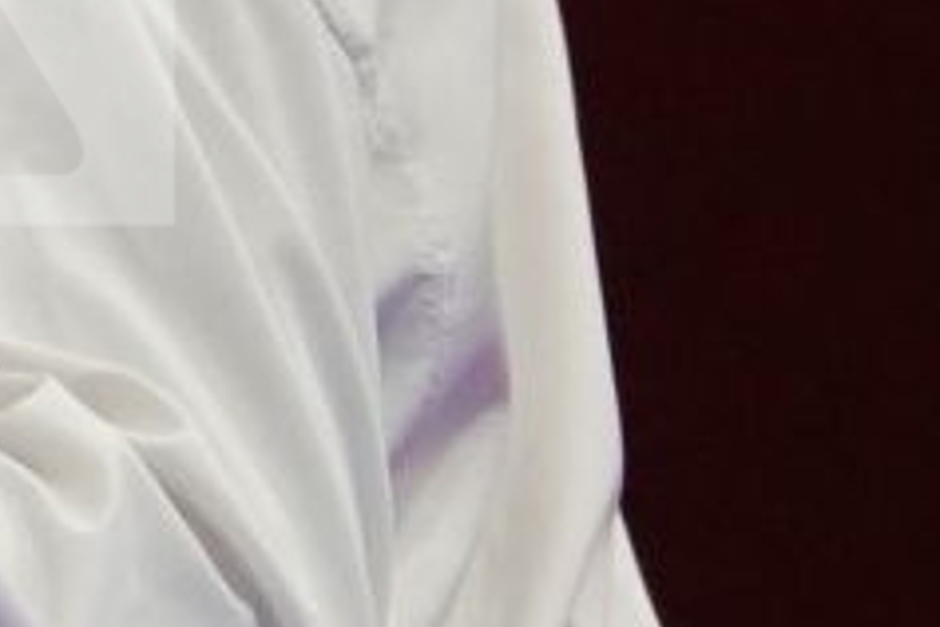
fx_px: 83131
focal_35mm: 3184
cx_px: -1539
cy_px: -135
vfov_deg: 0.4
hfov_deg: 0.6
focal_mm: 280
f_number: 4
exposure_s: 1/1000
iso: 2500
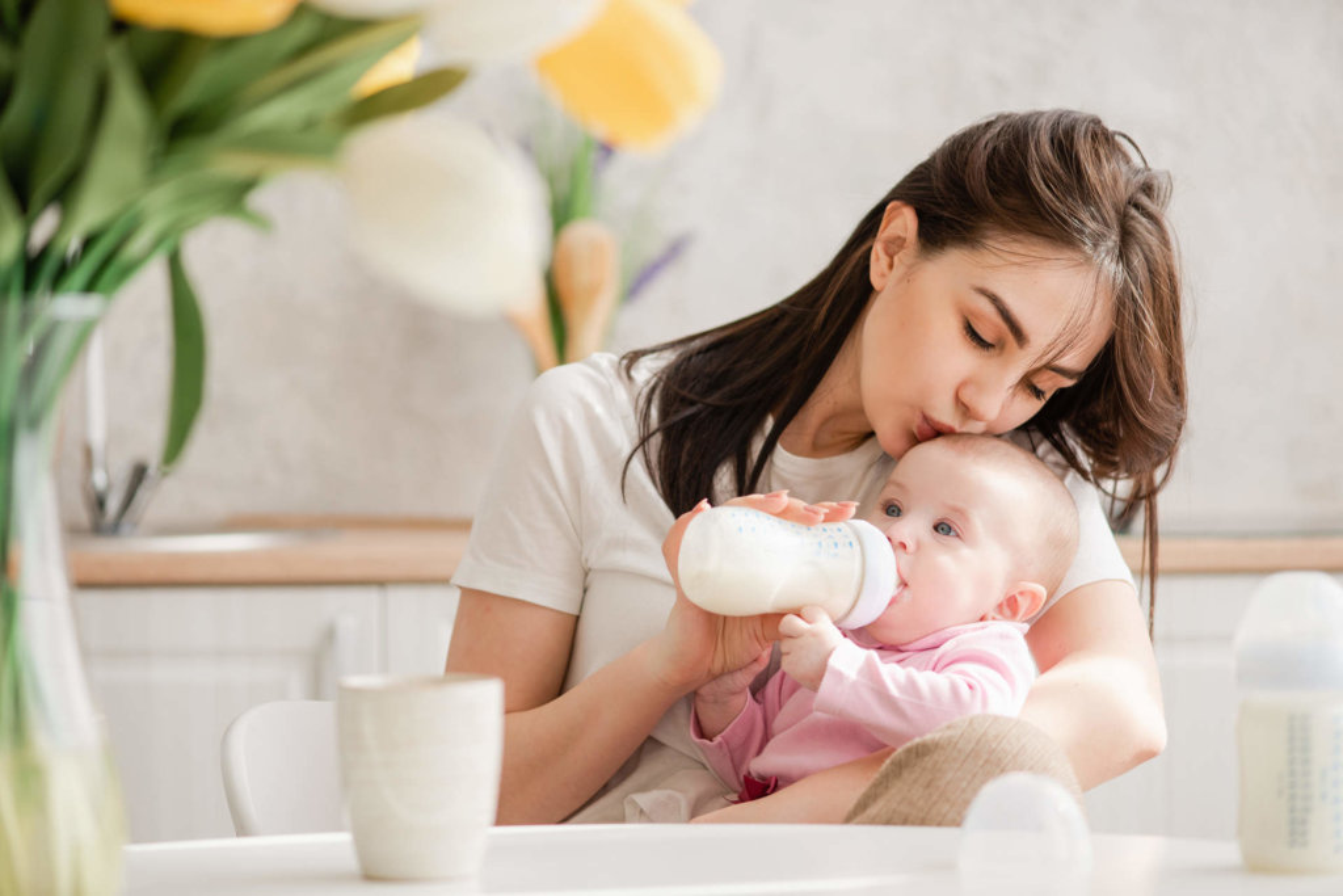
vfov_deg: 13.0
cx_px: 672
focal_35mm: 105
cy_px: 448
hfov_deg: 19.5
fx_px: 3917
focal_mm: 105
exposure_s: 1/400
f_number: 3.2
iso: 160
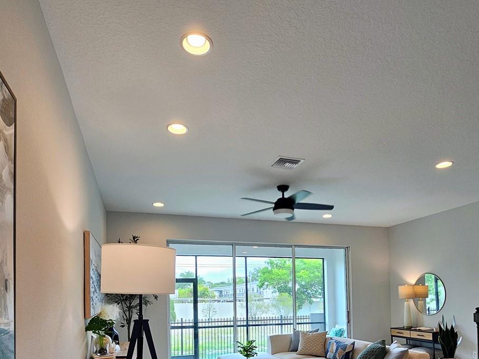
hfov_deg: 73.9
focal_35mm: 23
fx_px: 318
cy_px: 284
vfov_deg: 55.0
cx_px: 253
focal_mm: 2.2
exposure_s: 1/60
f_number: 2.2
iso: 64
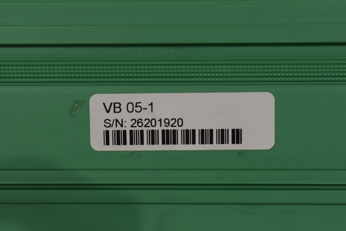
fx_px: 793
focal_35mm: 82
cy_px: 116
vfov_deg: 16.6
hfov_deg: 24.6
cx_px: 173
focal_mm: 55
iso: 250
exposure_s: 1/60
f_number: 8
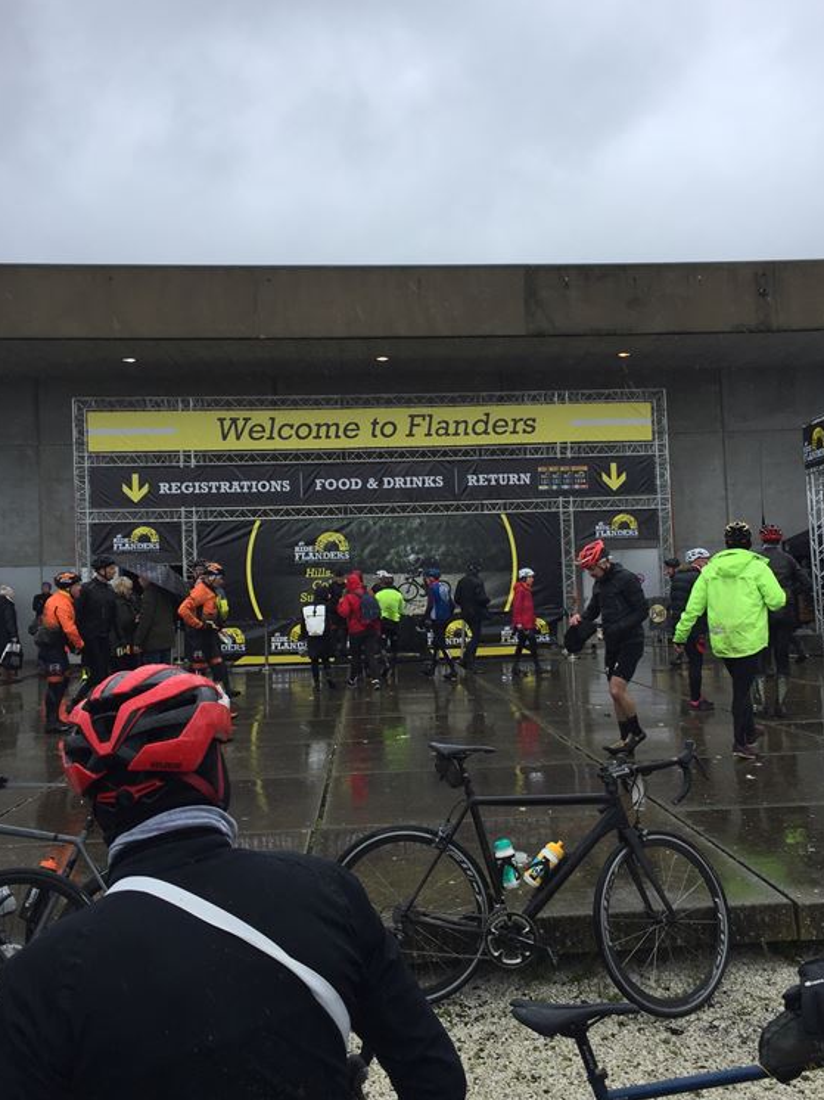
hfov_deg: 40.6
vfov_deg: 52.6
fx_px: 1111
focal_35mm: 35
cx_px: 465
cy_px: 515
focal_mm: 4.15
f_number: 2.2
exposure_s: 1/465
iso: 32
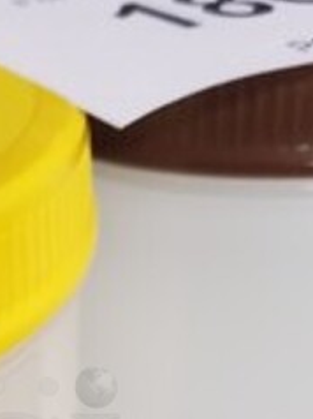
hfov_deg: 16.2
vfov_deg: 21.0
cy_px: 459
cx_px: -7
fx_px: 1075
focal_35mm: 89
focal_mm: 4.3
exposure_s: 1/40
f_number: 1.5
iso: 400
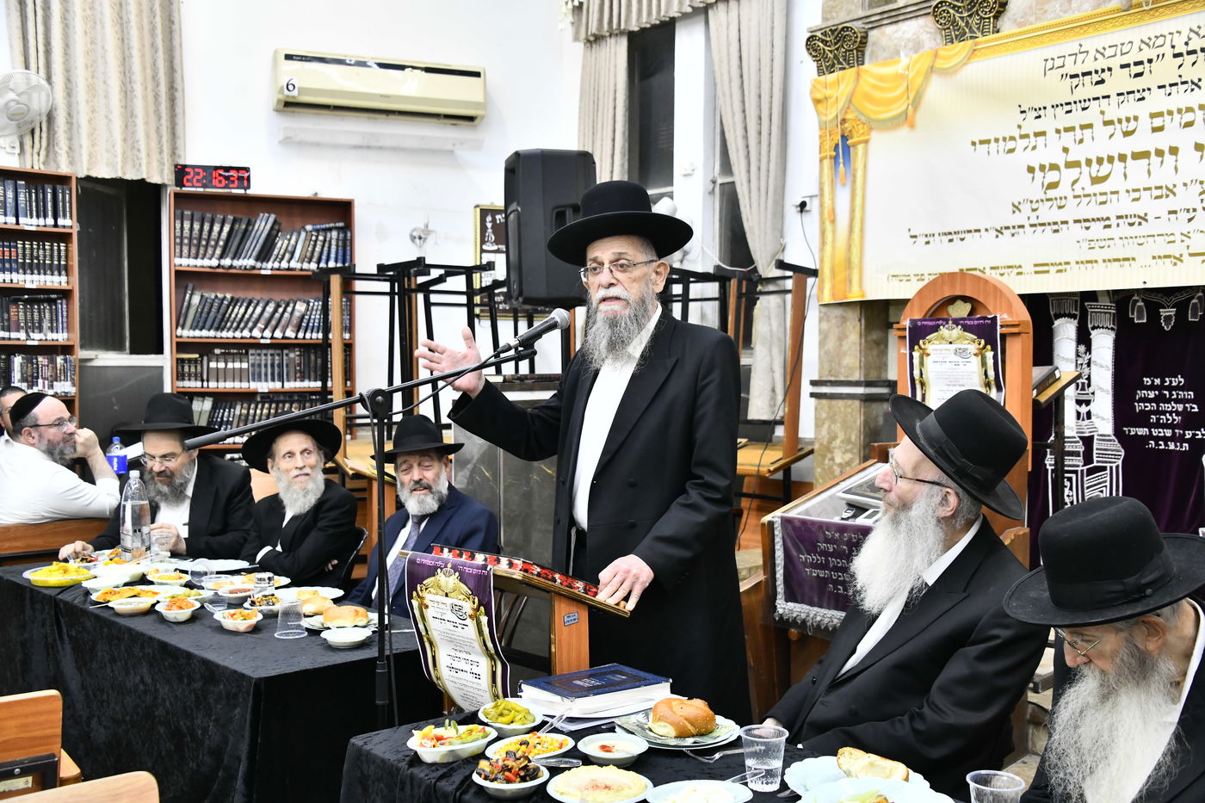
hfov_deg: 50.7
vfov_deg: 35.0
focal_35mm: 38
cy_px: 402
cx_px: 602
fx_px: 1272
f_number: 5.6
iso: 1600
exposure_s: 1/125
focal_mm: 38
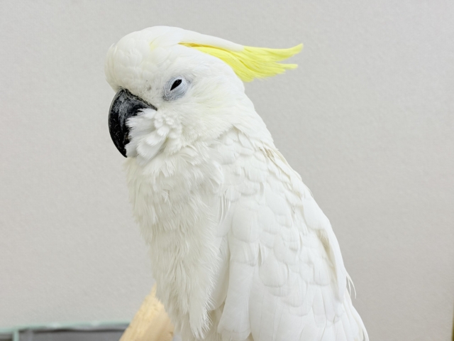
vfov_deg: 28.0
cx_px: 227
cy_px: 170
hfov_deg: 36.8
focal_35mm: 52
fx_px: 682
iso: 32
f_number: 1.6
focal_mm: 5.96
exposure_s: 1/50
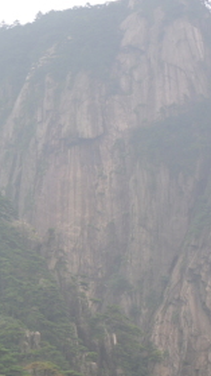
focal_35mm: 127
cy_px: 385
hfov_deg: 9.0
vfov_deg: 16.5
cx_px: -204
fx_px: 1263
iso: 100
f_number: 3.8
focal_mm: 22
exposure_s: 1/200
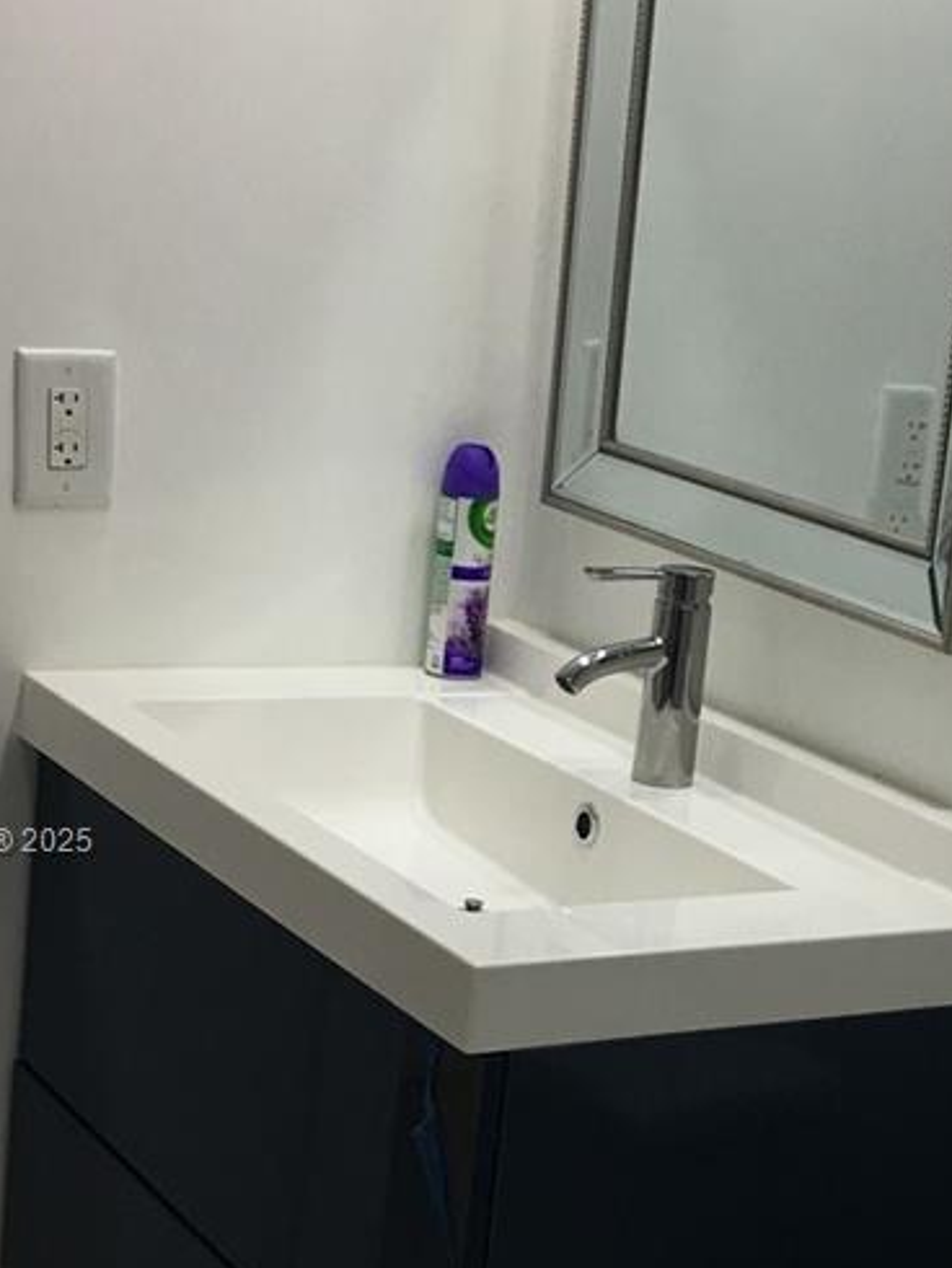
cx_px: 784
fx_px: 2601
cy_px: 844
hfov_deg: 20.5
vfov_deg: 27.2
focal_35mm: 71
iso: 25
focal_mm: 4.15
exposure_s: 1/40
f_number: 2.2
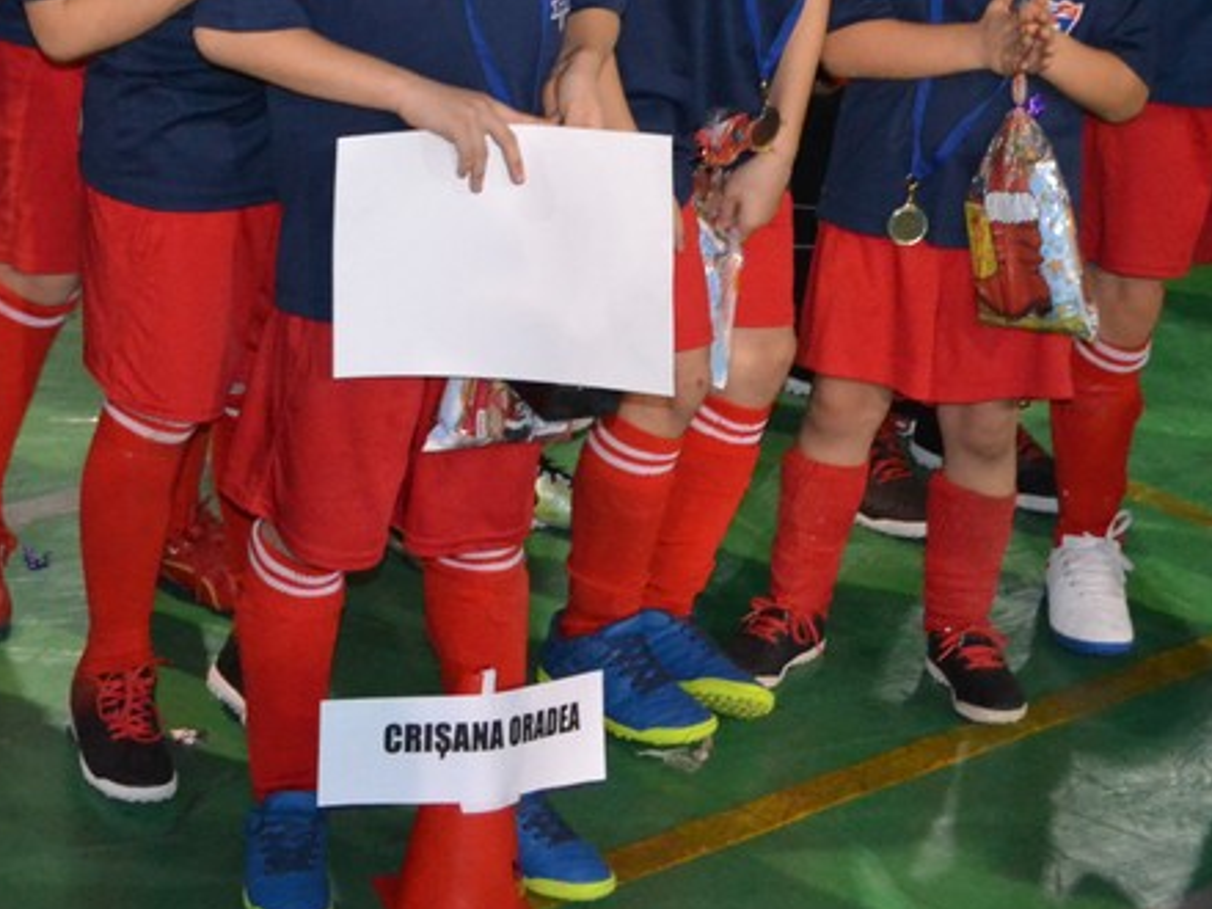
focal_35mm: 109
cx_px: 309
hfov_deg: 17.9
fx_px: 3816
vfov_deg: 13.3
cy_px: -150
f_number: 4.2
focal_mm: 26
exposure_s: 1/60
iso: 2200
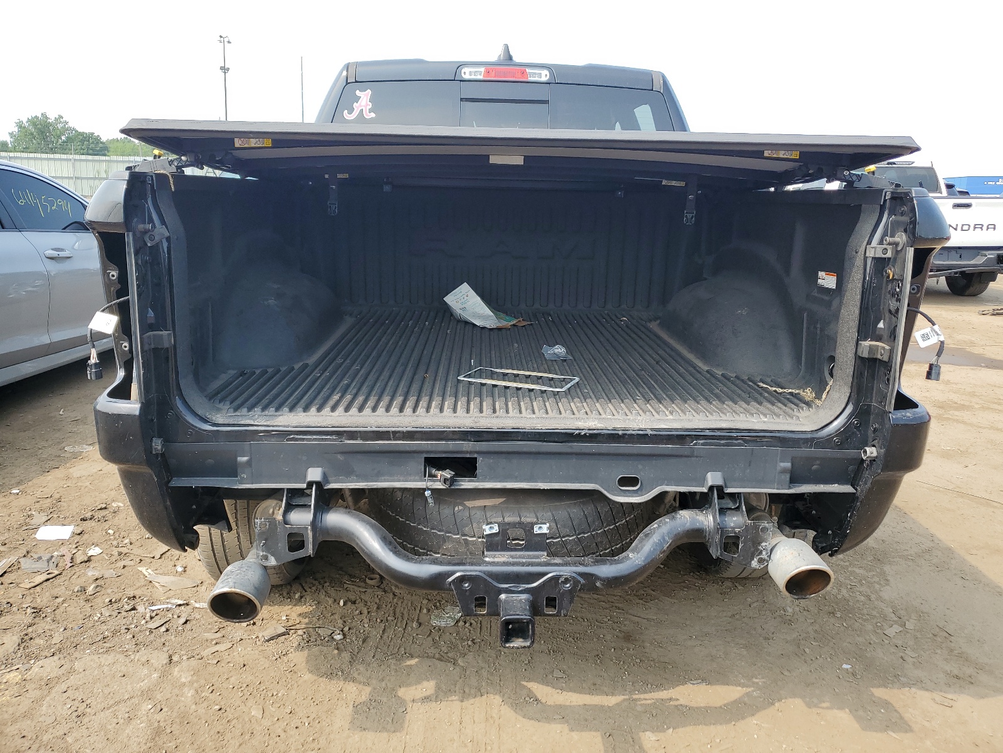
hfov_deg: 67.3
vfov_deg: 53.1
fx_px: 753
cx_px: 502
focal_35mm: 26
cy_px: 376
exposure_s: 1/909
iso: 50
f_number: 1.5
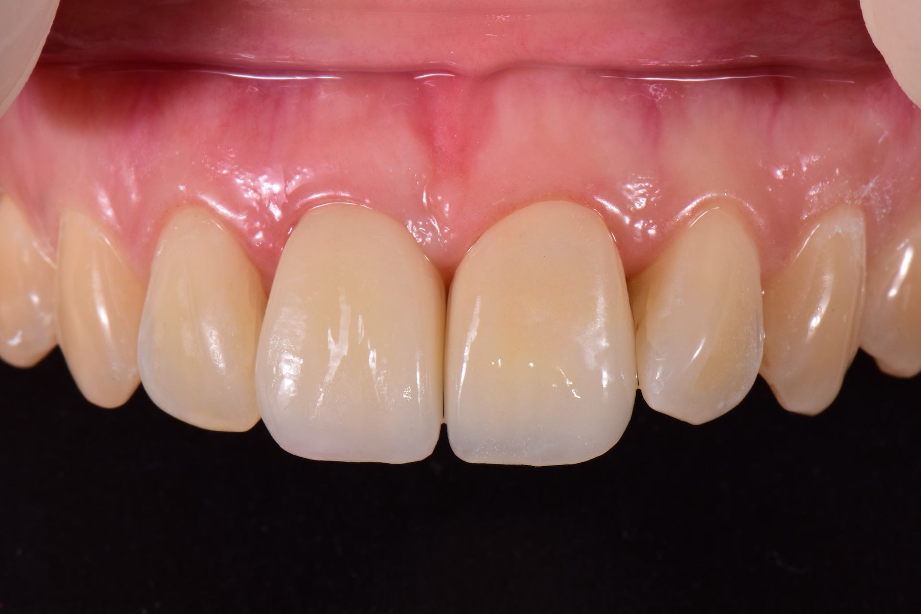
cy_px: 307
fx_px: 3262
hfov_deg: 16.1
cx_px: 460
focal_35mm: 128
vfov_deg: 10.8
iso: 100
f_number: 32
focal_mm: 85
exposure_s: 1/125
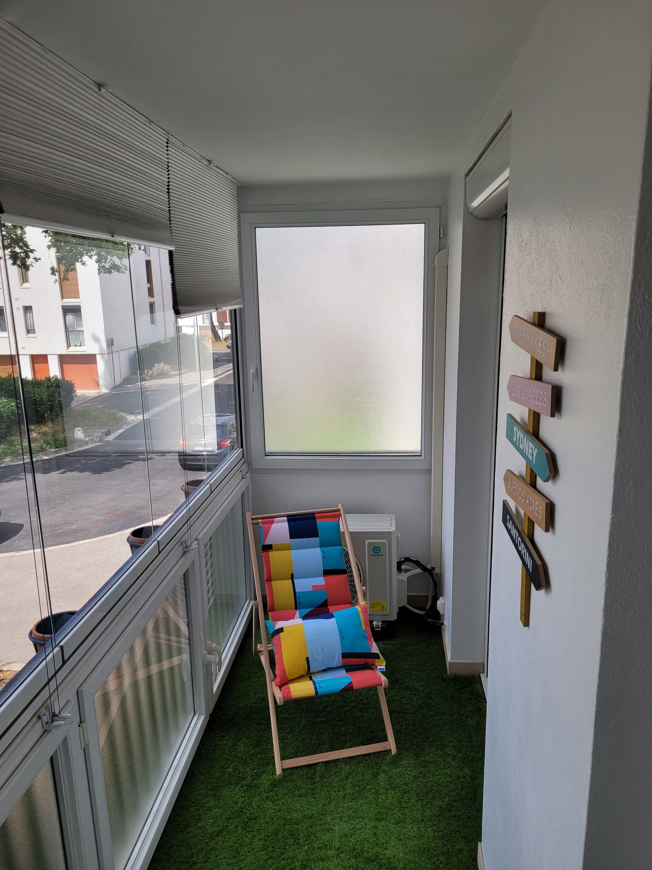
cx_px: 326
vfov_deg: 67.3
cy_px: 435
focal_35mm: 26
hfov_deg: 53.1
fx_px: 653
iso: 40
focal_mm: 5.4
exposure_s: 1/1173
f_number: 1.8
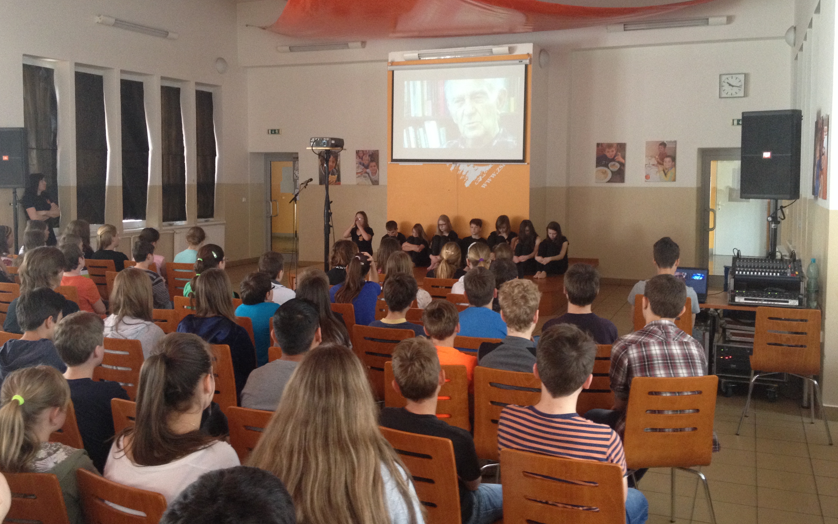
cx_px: 411
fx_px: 868
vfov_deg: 33.5
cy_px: 219
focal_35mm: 38
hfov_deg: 51.5
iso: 250
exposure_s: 1/20
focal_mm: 4.28
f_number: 2.4
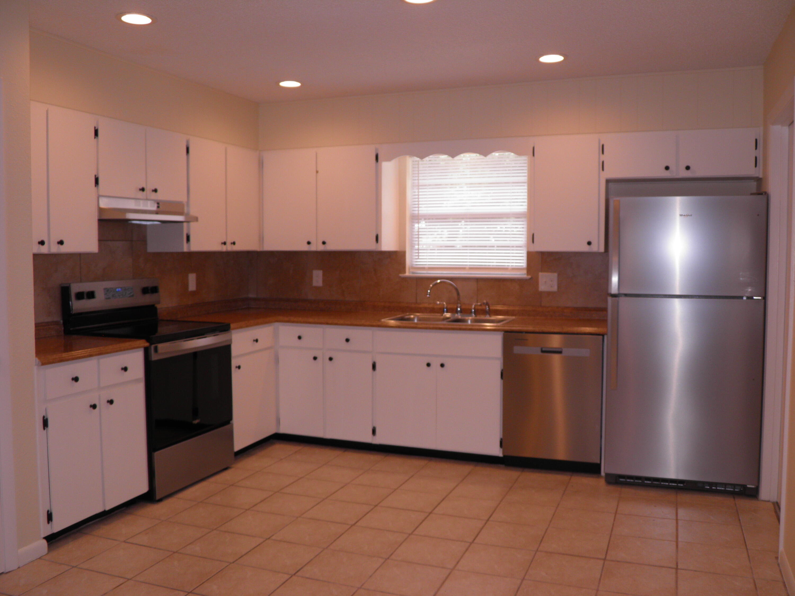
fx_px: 689
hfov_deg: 60.0
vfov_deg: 46.8
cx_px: 398
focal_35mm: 30
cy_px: 298
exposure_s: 1/40
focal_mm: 5.5
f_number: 3
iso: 50
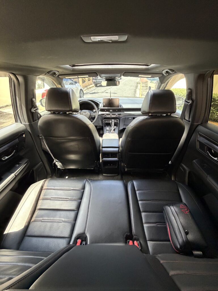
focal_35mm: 14
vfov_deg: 102.1
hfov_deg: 85.7
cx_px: 109
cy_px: 146
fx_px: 118
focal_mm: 2.22
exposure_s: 1/60
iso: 800
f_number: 2.2
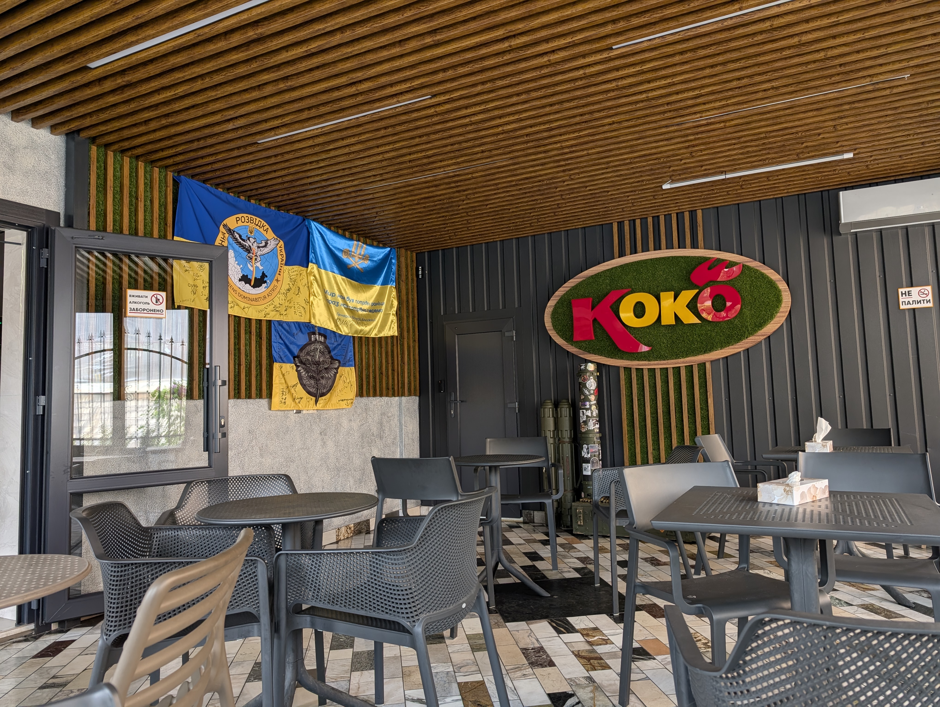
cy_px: 354
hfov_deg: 71.5
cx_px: 470
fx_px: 653
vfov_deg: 56.9
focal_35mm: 24
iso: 20
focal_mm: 6.9
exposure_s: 1/219
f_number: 1.68
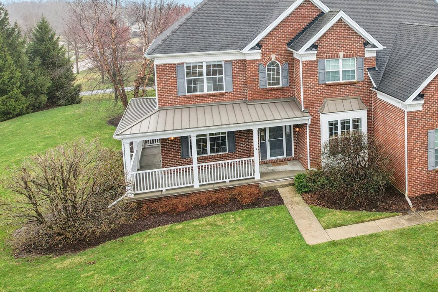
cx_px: 330
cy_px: 139
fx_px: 414
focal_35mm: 34
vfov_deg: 38.9
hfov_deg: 53.2
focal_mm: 8.4
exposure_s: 1/80
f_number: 2.8
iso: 100
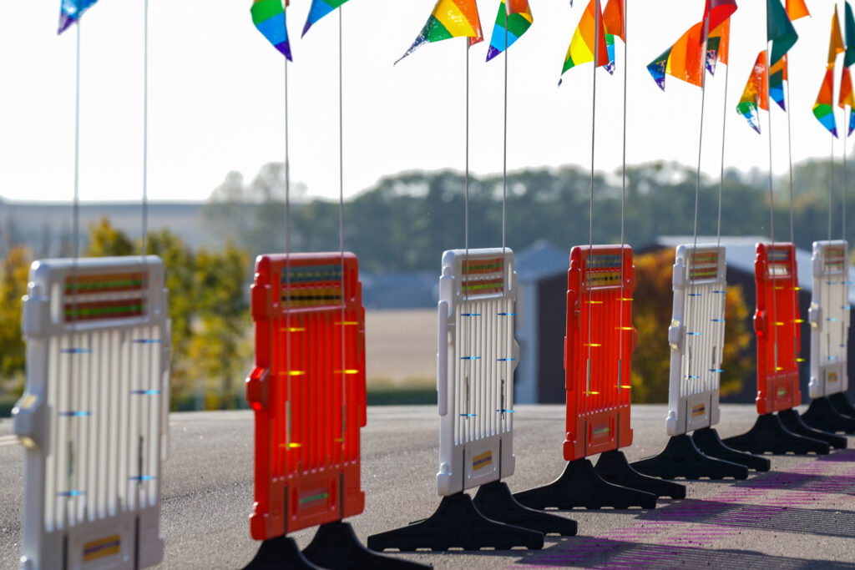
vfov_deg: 6.9
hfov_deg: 10.3
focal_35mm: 200
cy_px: 285
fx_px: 4750
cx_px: 428
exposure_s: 1/320
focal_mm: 200
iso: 50
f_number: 4.5
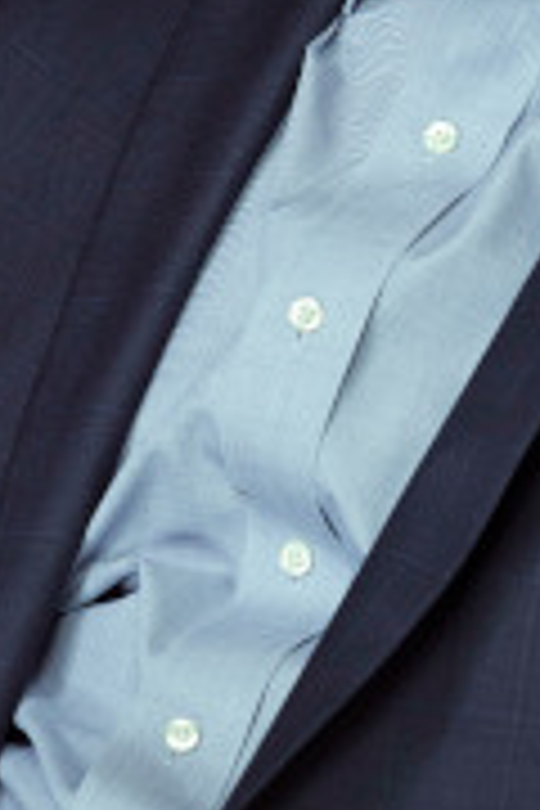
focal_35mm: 449
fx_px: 10102
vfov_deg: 4.6
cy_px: 97
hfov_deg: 3.1
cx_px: 621
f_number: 5.6
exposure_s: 1/160
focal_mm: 135
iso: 1600
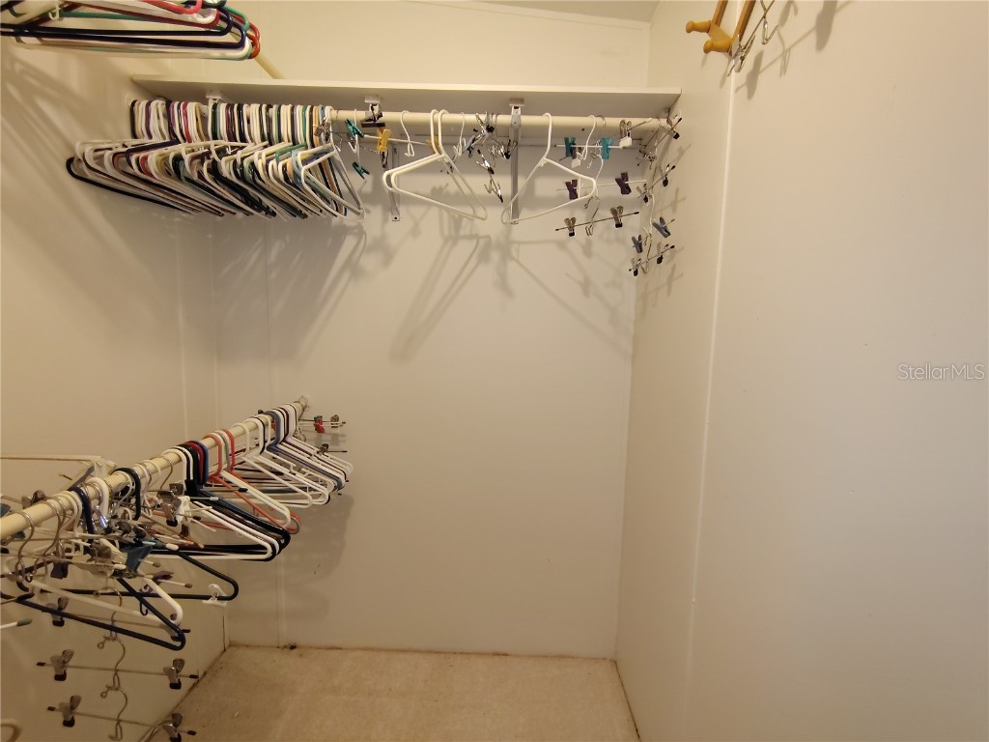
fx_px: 457
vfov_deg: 78.1
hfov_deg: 94.5
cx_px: 494
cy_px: 371
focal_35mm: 16
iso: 389
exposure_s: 1/30
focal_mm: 2.13
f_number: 2.2
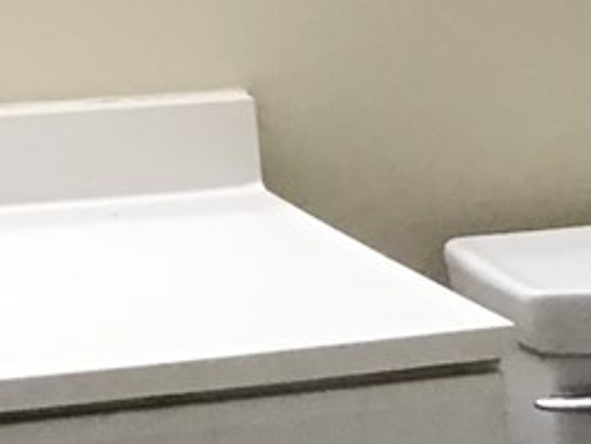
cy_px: 510
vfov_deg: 7.2
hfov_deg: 9.2
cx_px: 1040
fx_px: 3519
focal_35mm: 206
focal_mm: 3.3
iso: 64
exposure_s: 1/30
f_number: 2.4
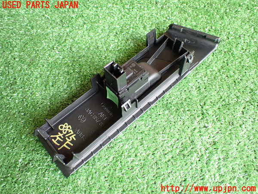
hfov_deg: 60.0
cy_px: 97
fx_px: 224
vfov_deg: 46.8
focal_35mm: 30
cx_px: 129
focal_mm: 5.4
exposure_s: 1/60
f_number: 2.3
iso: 800
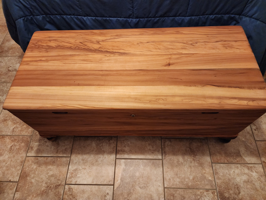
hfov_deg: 73.9
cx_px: 133
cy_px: 100
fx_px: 177
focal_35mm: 23
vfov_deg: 58.9
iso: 500
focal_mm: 6.4
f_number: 1.8
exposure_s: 1/60
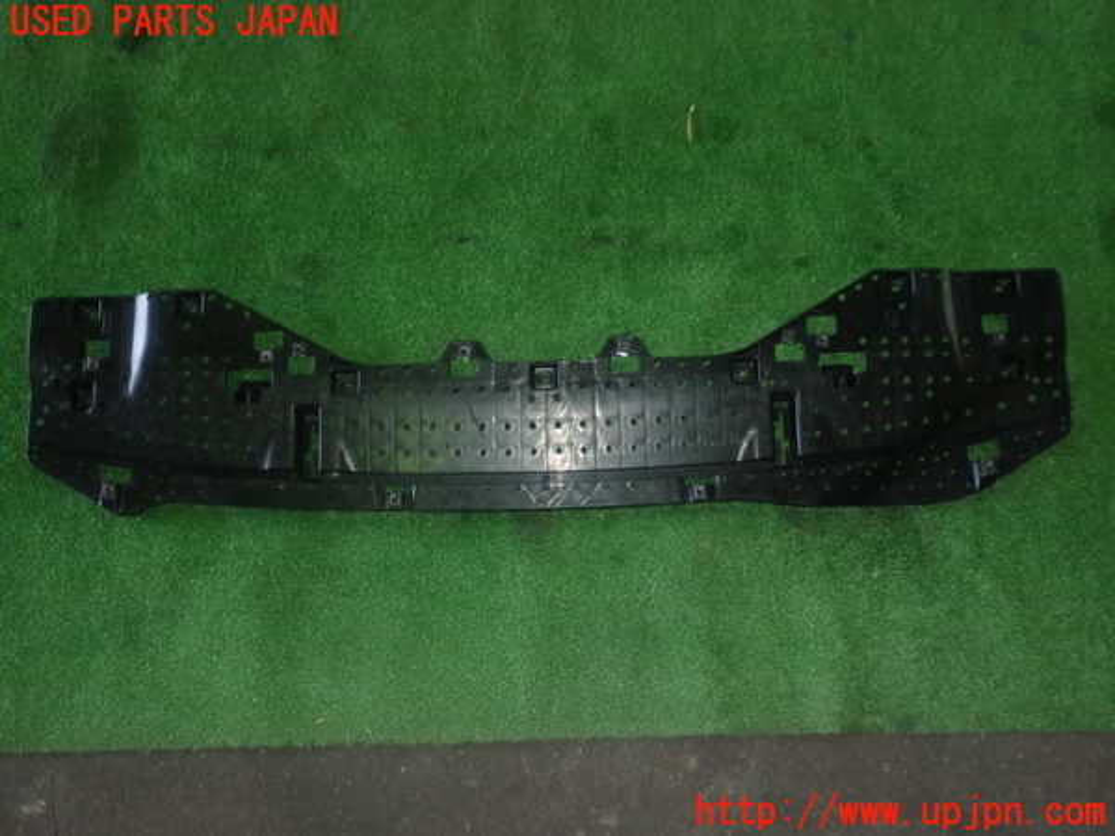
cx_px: 558
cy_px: 418
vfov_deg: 39.7
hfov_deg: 51.4
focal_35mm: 36
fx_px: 1160
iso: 800
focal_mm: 6.37
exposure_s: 1/40
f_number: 7.1
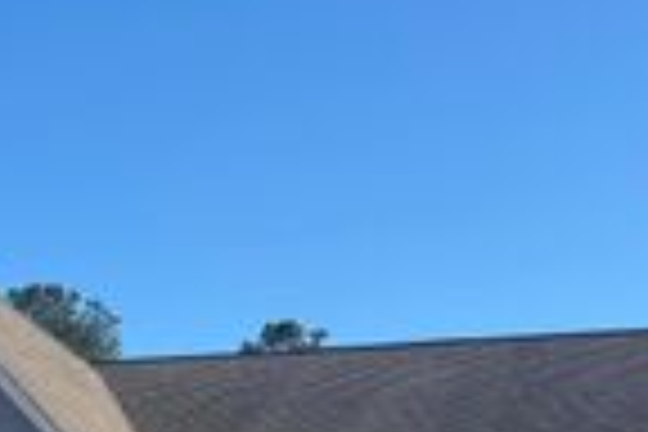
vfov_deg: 13.3
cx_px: 94
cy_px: 731
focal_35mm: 94
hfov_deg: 21.3
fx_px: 1692
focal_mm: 5.96
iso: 50
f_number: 1.6
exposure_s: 1/2024
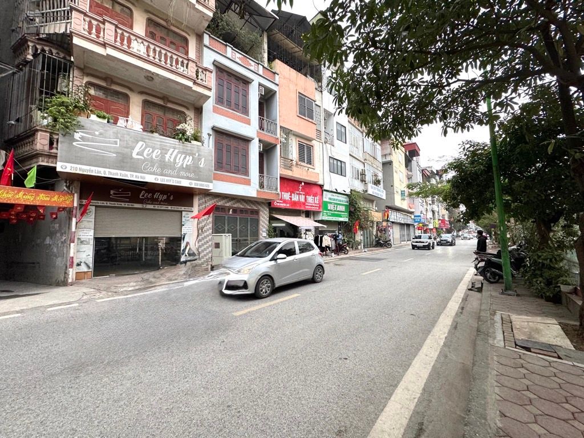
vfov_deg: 85.7
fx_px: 236
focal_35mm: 14
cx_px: 292
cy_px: 219
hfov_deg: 102.1
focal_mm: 2.22
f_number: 2.2
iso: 100
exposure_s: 1/99
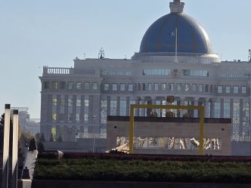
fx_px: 2574
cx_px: 186
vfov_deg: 4.2
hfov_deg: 5.6
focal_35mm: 355
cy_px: -19
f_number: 3.4
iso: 64
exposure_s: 1/2866
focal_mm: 18.6
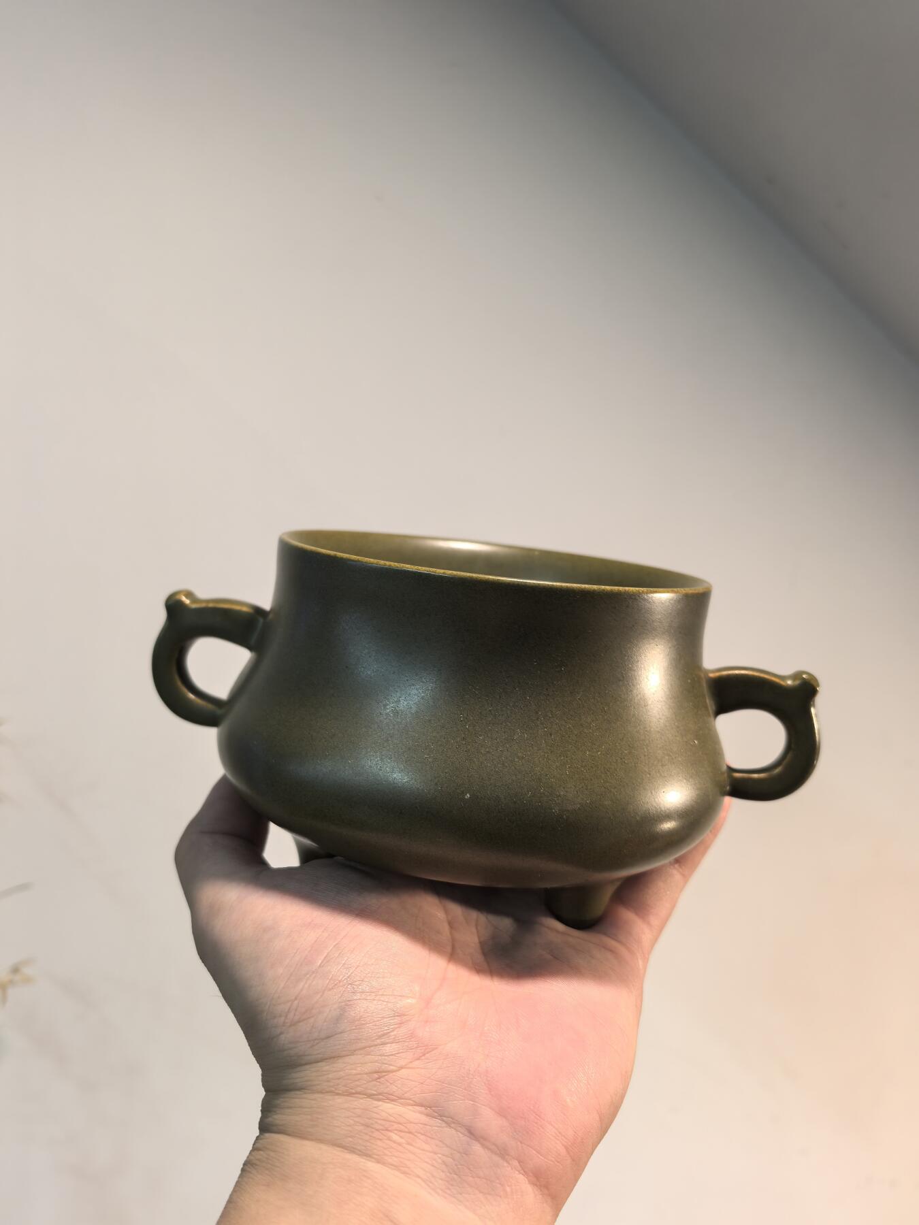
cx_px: 460
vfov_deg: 65.3
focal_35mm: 27
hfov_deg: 51.4
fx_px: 956
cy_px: 612
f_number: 2
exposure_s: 1/50
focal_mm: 6.98
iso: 160
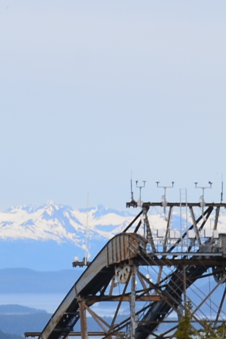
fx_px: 2674
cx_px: -299
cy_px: 572
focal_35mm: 284
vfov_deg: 7.1
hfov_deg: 4.7
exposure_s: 1/125
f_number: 11
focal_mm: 32
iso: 110
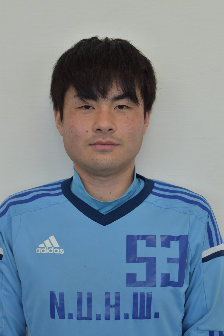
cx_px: 112
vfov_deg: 28.1
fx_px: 672
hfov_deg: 18.9
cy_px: 168
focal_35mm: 72
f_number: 5.6
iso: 400
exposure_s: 1/125
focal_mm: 48
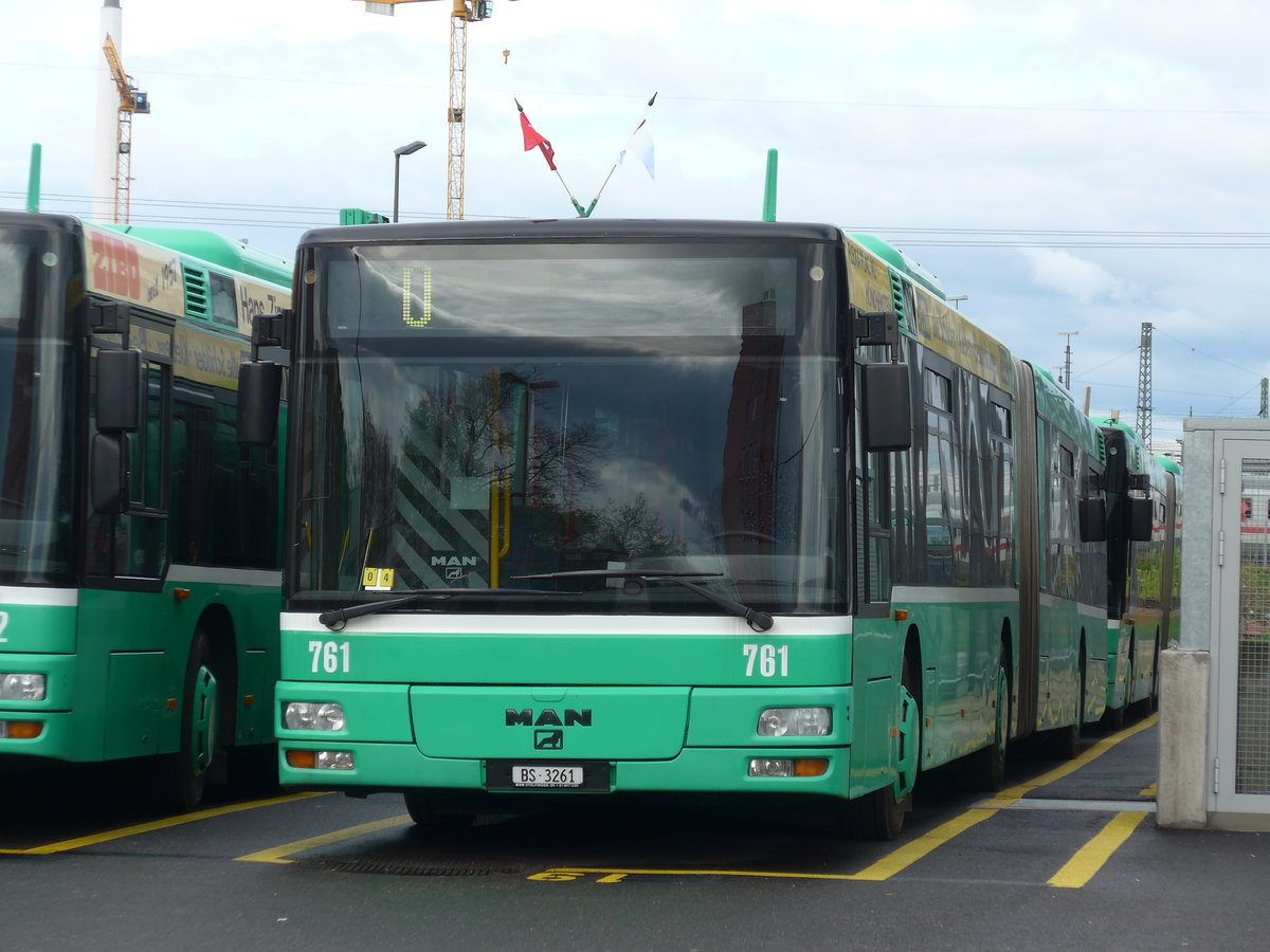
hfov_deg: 16.8
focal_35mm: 117
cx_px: 635
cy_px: 476
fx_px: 4293
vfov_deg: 12.7
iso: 80
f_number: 5
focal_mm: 22.9
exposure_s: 1/250
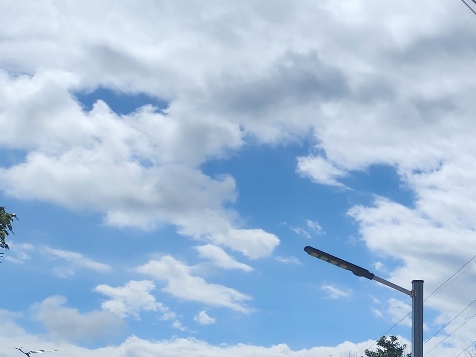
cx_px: 703
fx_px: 1059
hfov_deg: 21.5
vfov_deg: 18.3
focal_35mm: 77
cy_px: 414
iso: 12
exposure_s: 1/3117
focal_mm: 6.4
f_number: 1.8
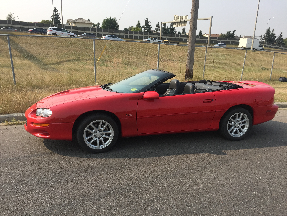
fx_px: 240
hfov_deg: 61.7
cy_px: 108
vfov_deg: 48.2
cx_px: 144
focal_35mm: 29
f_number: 2.2
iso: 32
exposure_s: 1/1464
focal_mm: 4.15
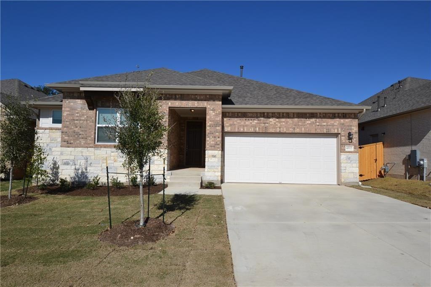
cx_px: 216
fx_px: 269
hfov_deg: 77.3
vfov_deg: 56.1
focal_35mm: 22
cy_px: 144
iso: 100
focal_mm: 15
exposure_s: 1/320
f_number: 9
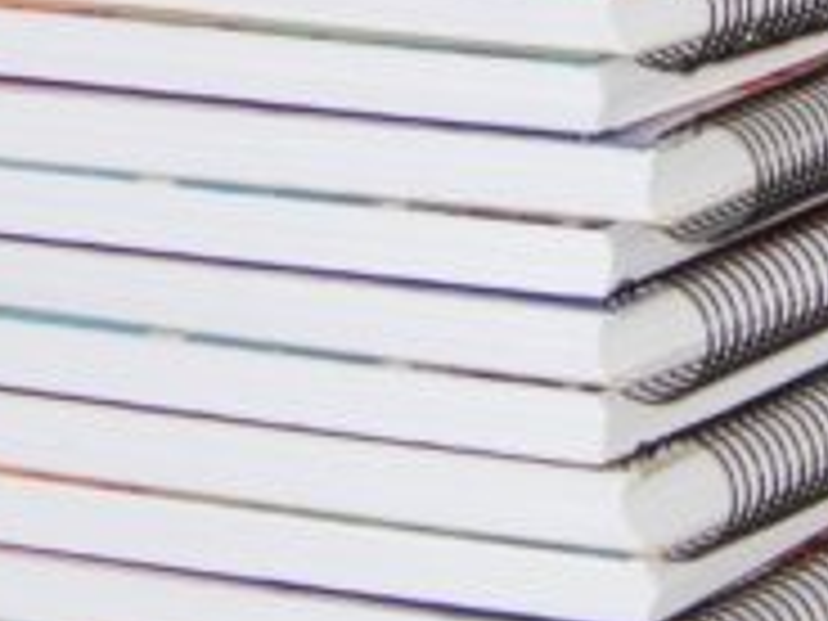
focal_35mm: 239
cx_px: 814
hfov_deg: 8.2
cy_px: -698
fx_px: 5717
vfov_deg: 6.0
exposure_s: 1/30
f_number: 3.8
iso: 200
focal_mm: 9.7
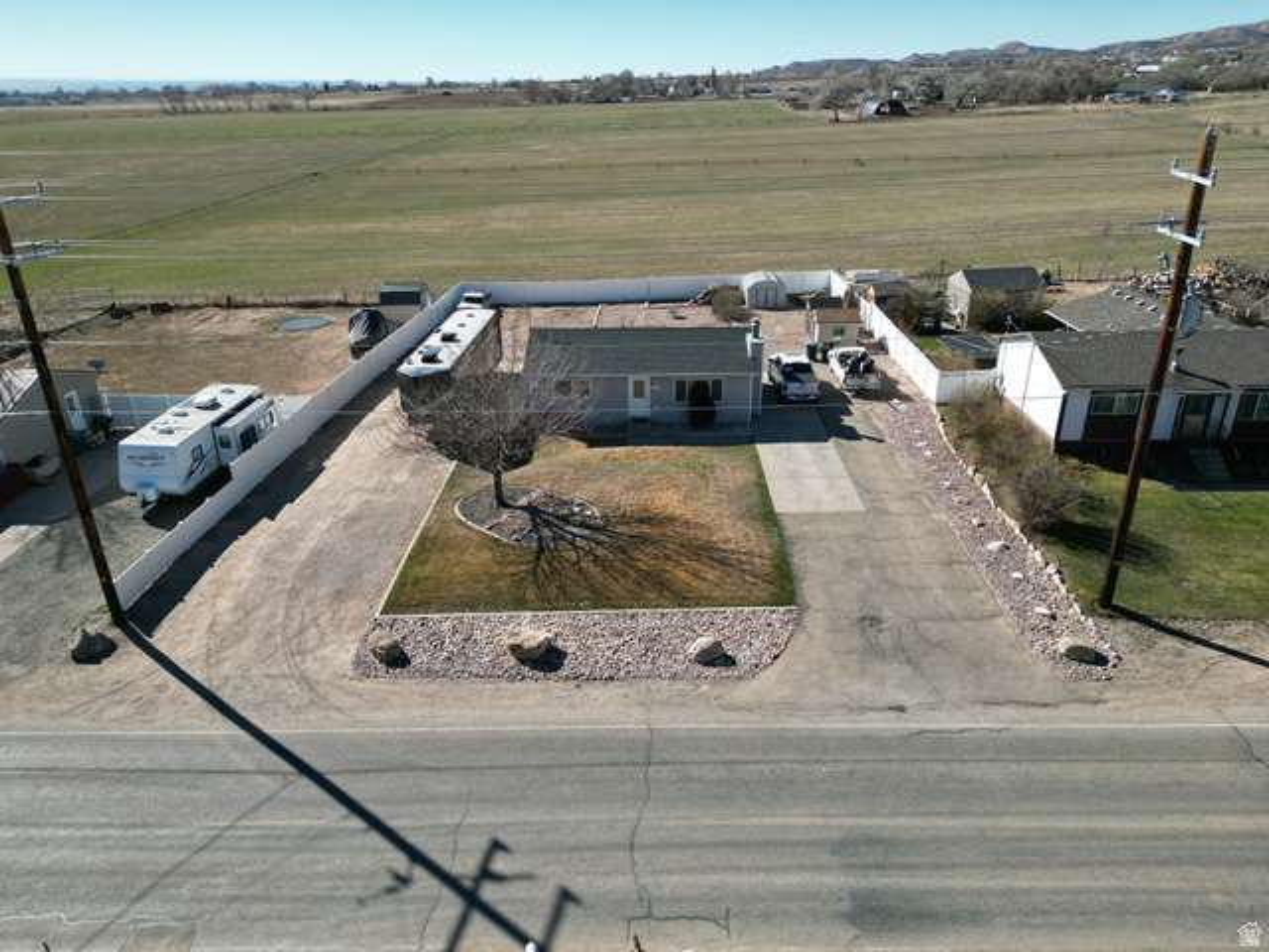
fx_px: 880
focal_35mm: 24
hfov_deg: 71.6
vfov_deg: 56.8
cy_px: 476
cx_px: 634
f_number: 1.7
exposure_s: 1/3000
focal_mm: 6.72
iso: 130
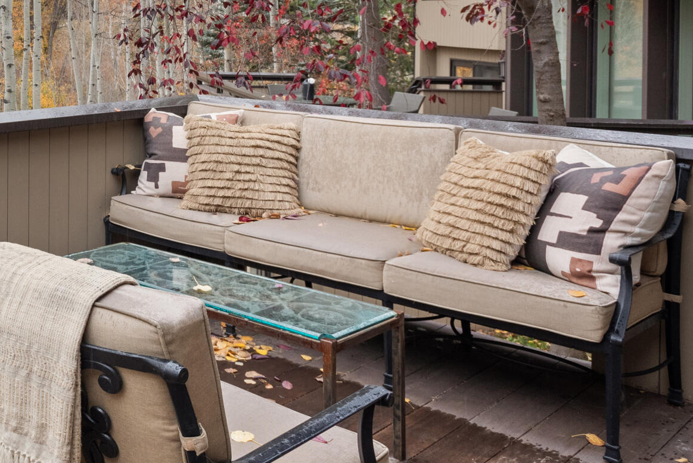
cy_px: 23
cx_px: -111
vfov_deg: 26.4
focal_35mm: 49
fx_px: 943
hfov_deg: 33.7
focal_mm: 19
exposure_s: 1/125
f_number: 7.1
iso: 640
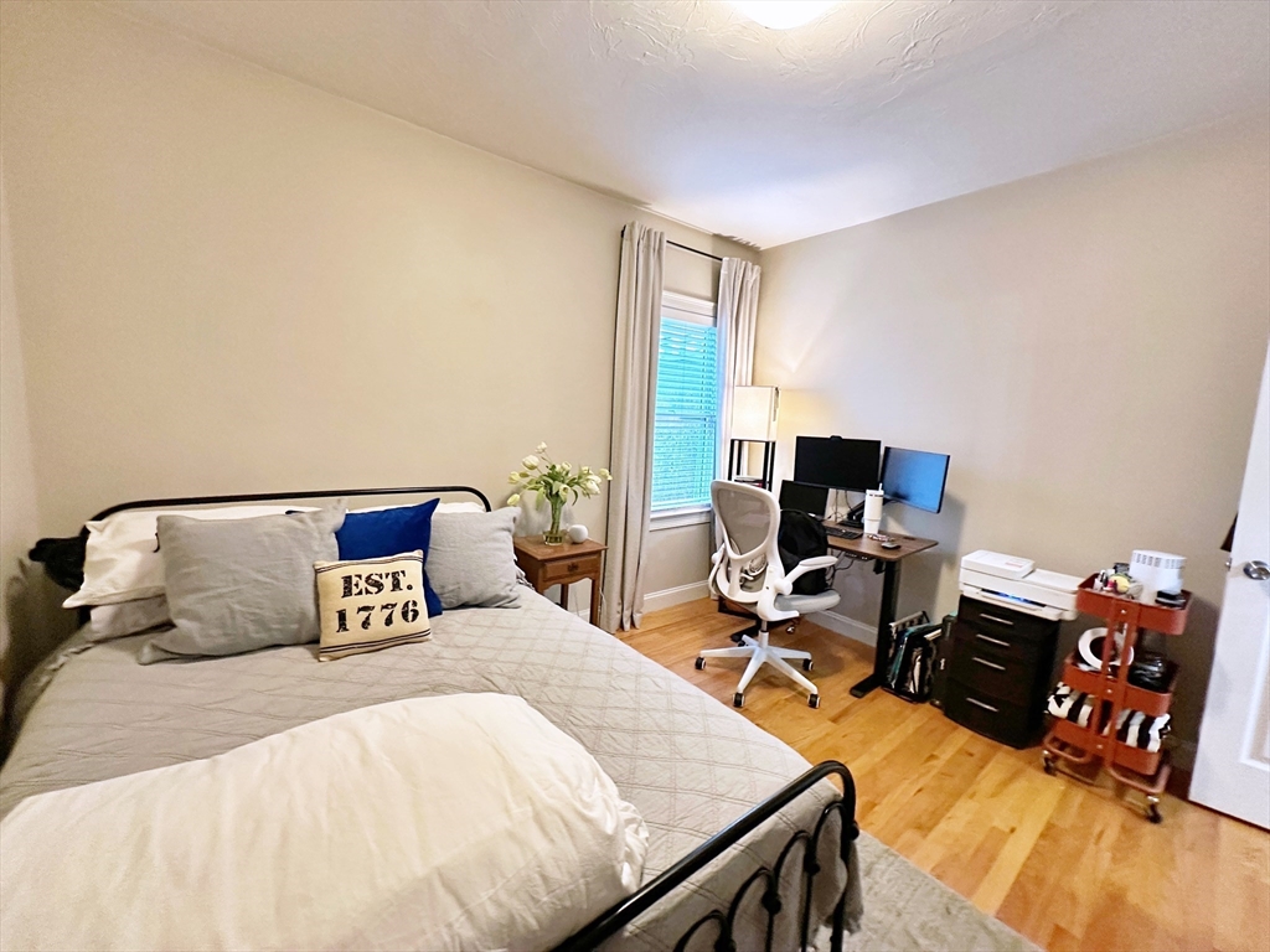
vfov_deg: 85.7
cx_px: 635
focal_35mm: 14
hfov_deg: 102.1
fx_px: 514
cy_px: 476
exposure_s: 1/60
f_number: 2.2
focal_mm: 2.22
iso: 500
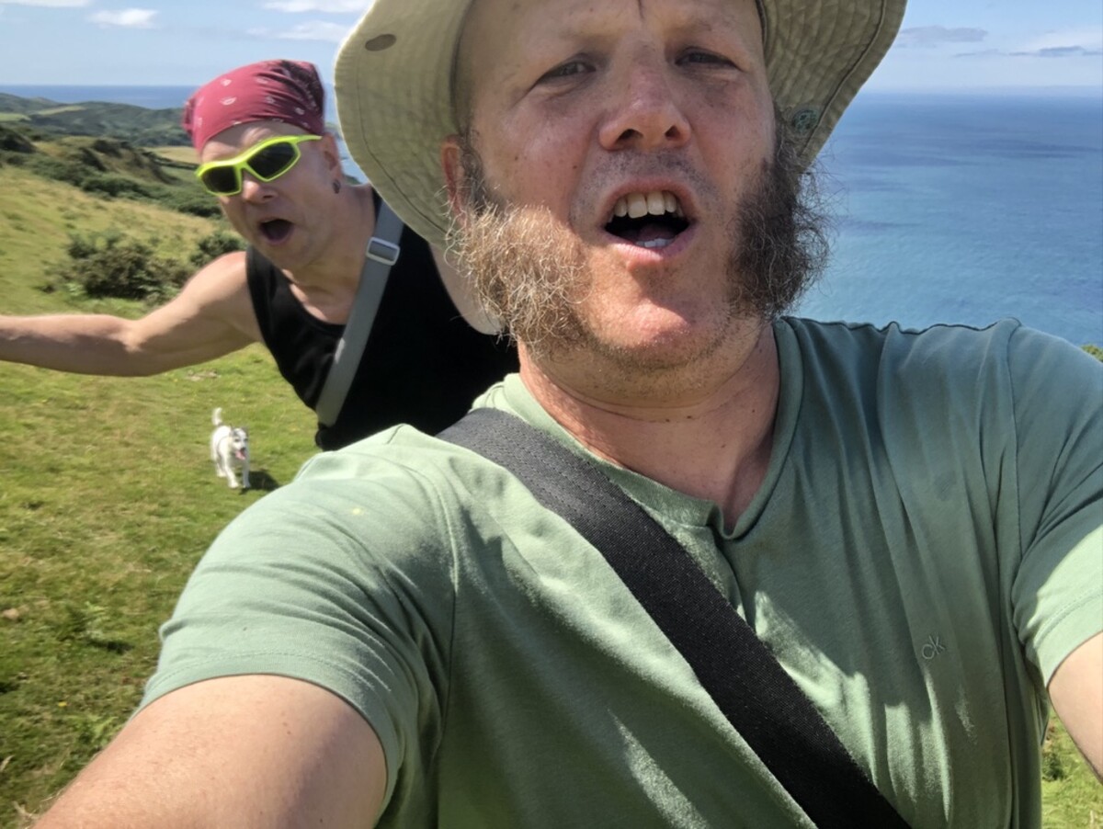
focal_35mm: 32
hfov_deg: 56.8
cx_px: 552
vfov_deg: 44.2
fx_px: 1020
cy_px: 414
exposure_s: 1/248
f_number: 2.2
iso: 20
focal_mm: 2.87
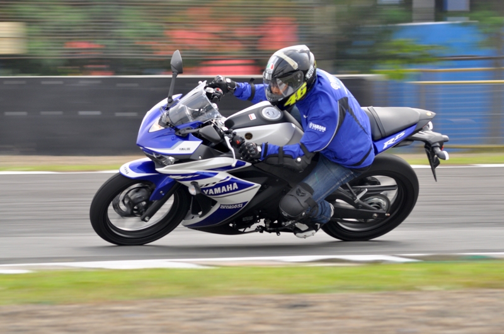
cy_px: 167
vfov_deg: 5.1
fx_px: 3775
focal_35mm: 270
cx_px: 252
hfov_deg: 7.6
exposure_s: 1/160
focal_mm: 180
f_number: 8
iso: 160
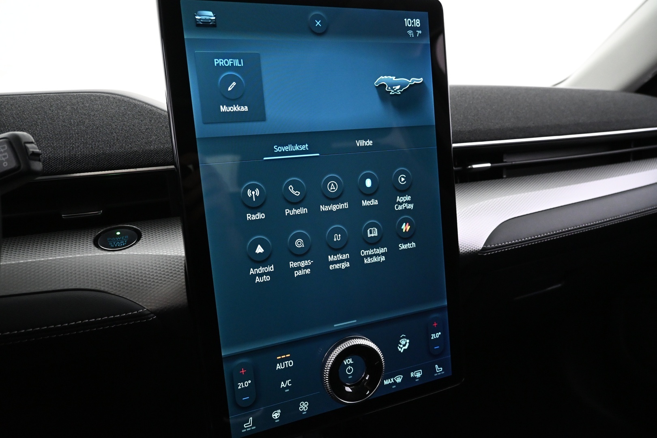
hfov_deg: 73.7
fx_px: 438
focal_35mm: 24
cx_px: 328
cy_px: 219
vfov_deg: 53.1
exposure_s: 1/30
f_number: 4
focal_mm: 16
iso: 2800
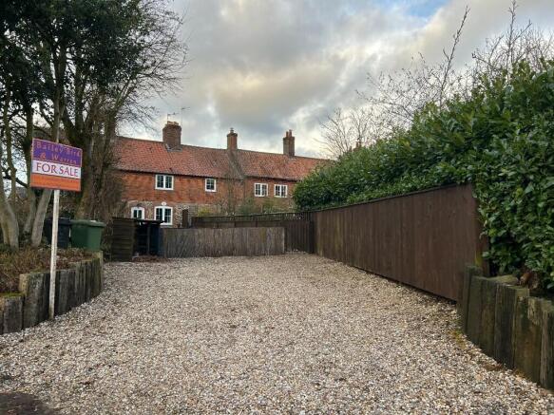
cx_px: 277
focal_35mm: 26
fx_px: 416
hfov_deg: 67.3
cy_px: 208
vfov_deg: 53.0
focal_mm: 5.7
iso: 50
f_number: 1.5
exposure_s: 1/666
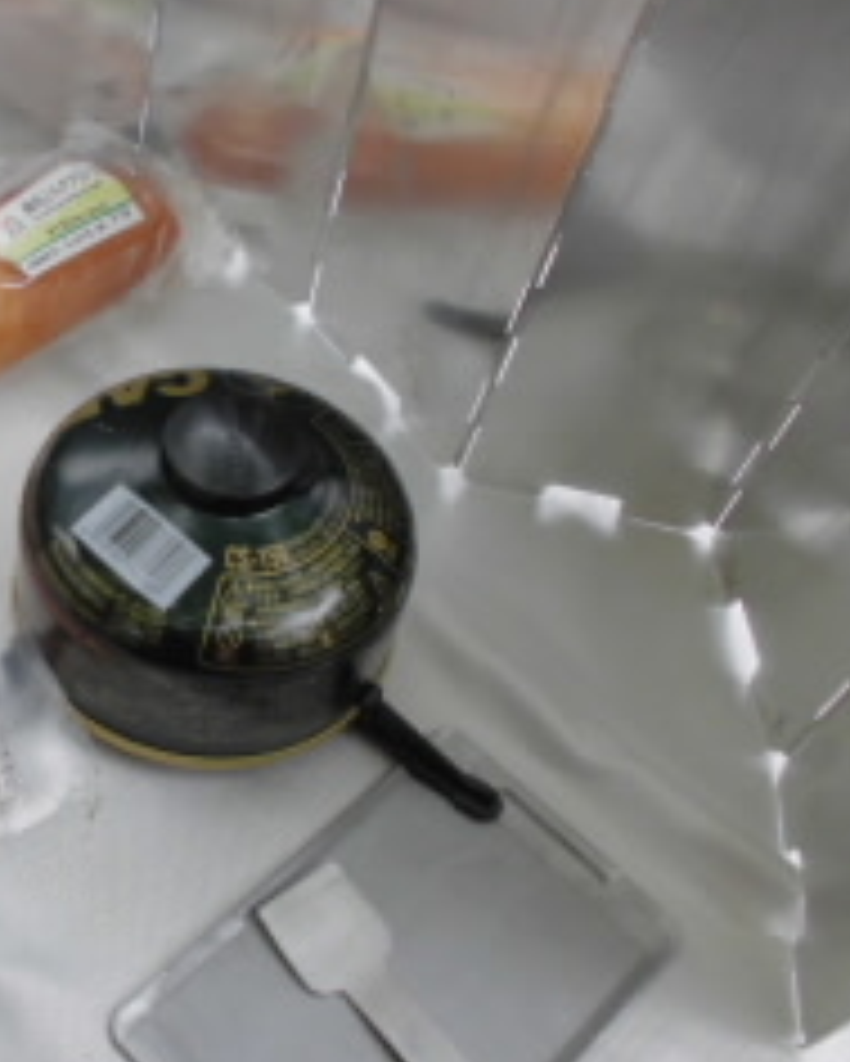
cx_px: 94
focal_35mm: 43
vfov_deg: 42.9
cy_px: 567
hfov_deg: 33.2
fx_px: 1351
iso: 100
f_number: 3.5
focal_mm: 4.6
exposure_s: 1/60
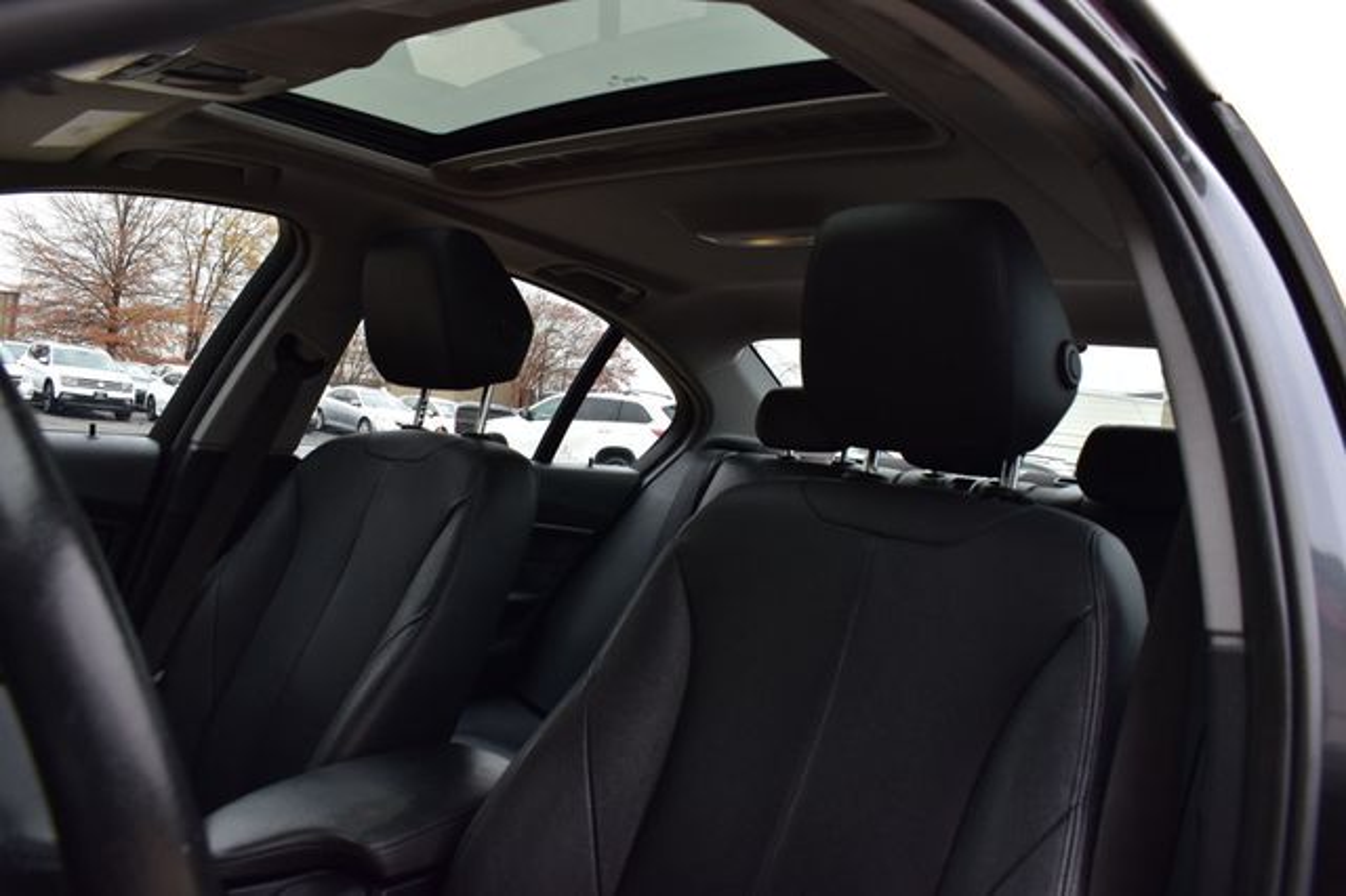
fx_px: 1009
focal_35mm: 27
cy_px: 448
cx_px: 673
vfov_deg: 47.9
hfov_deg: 67.4
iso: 400
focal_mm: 18
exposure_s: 1/60
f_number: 8
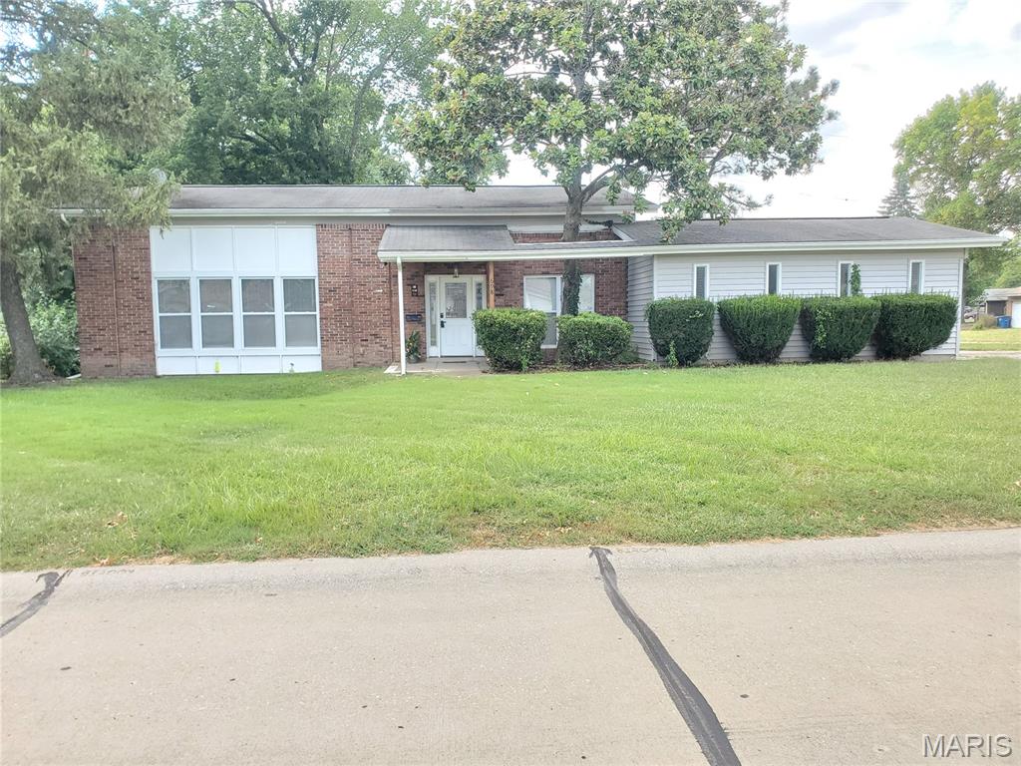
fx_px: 767
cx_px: 510
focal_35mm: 26
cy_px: 383
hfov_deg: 67.3
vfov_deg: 53.1
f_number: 2.4
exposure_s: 1/183
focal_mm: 4.3
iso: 50
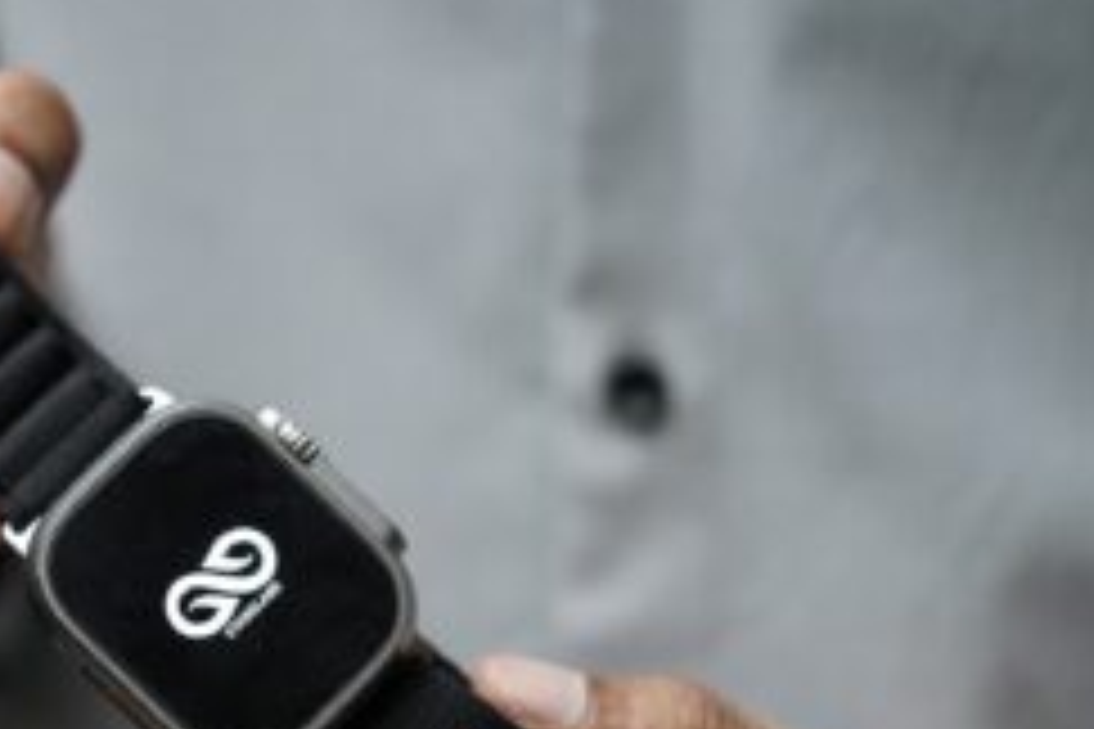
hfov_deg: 13.8
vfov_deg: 9.3
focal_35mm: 148
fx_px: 4497
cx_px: 275
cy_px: 569
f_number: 2.8
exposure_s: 1/200
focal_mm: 90
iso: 2000
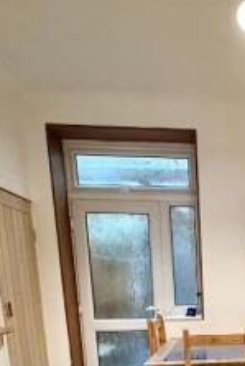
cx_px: 270
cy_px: 347
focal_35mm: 38
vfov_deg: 44.7
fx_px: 387
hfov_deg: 31.2
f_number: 2.2
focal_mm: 2.22
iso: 800
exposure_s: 1/50
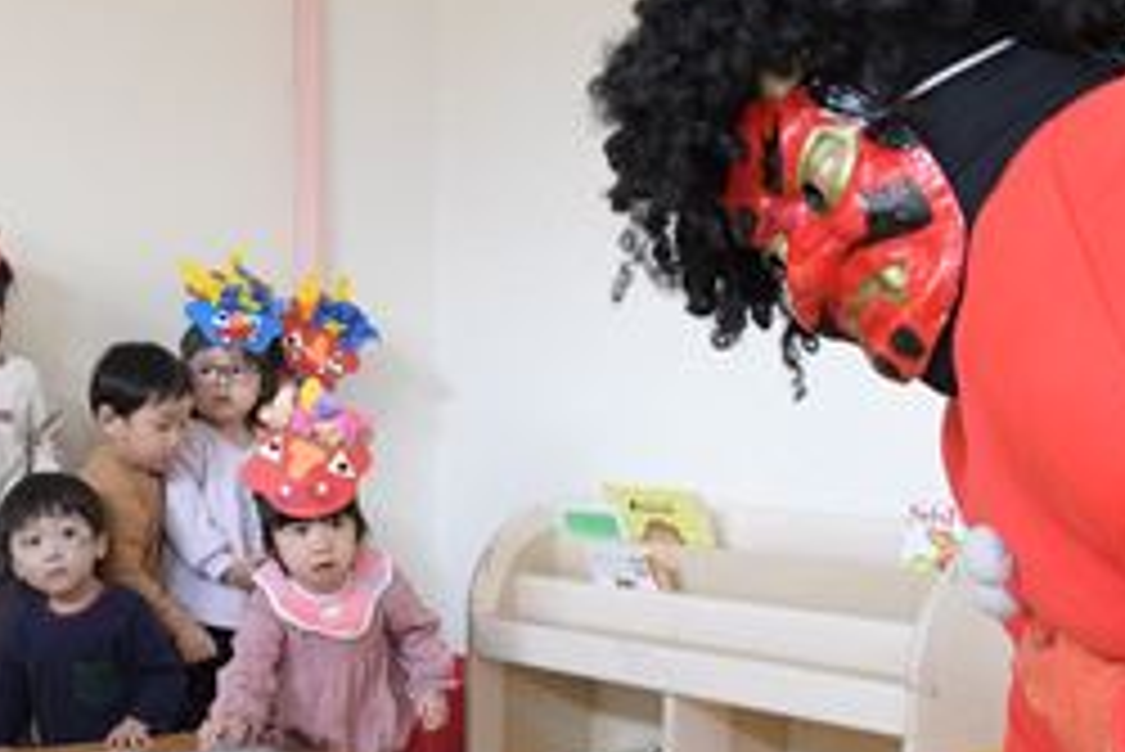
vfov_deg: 24.9
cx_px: 256
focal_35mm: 54
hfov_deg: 35.9
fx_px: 1688
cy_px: 547
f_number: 5.6
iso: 2500
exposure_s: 1/125
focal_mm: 18
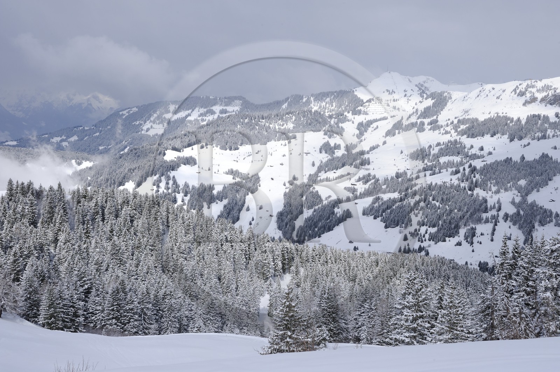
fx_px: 622
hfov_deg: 48.5
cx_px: 280
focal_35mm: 40
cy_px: 186
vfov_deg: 33.3
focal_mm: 40
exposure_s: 1/320
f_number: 14
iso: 200
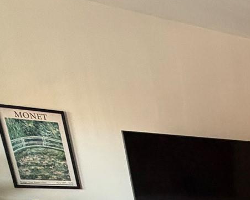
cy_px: 373
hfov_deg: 22.7
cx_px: 407
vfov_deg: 18.4
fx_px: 459
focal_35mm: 62
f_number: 2.2
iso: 400
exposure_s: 1/60
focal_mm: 2.22
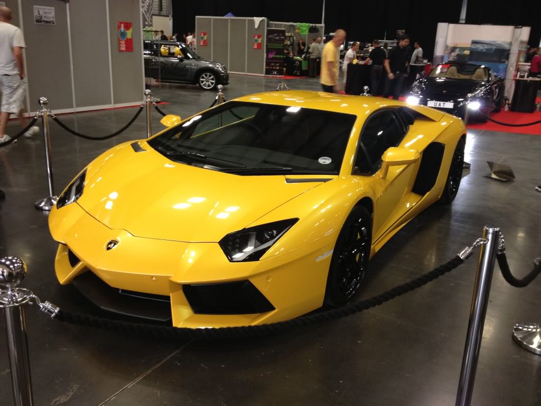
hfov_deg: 52.6
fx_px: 547
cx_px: 270
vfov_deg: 40.7
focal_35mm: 35
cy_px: 203
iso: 160
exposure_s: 1/20
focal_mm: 4.3
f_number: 2.4
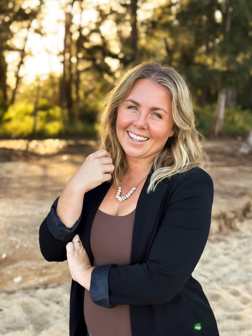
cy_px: 168
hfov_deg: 30.3
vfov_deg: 39.7
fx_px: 466
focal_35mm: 48
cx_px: 126
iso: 80
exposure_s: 1/430
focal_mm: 6.86
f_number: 1.8
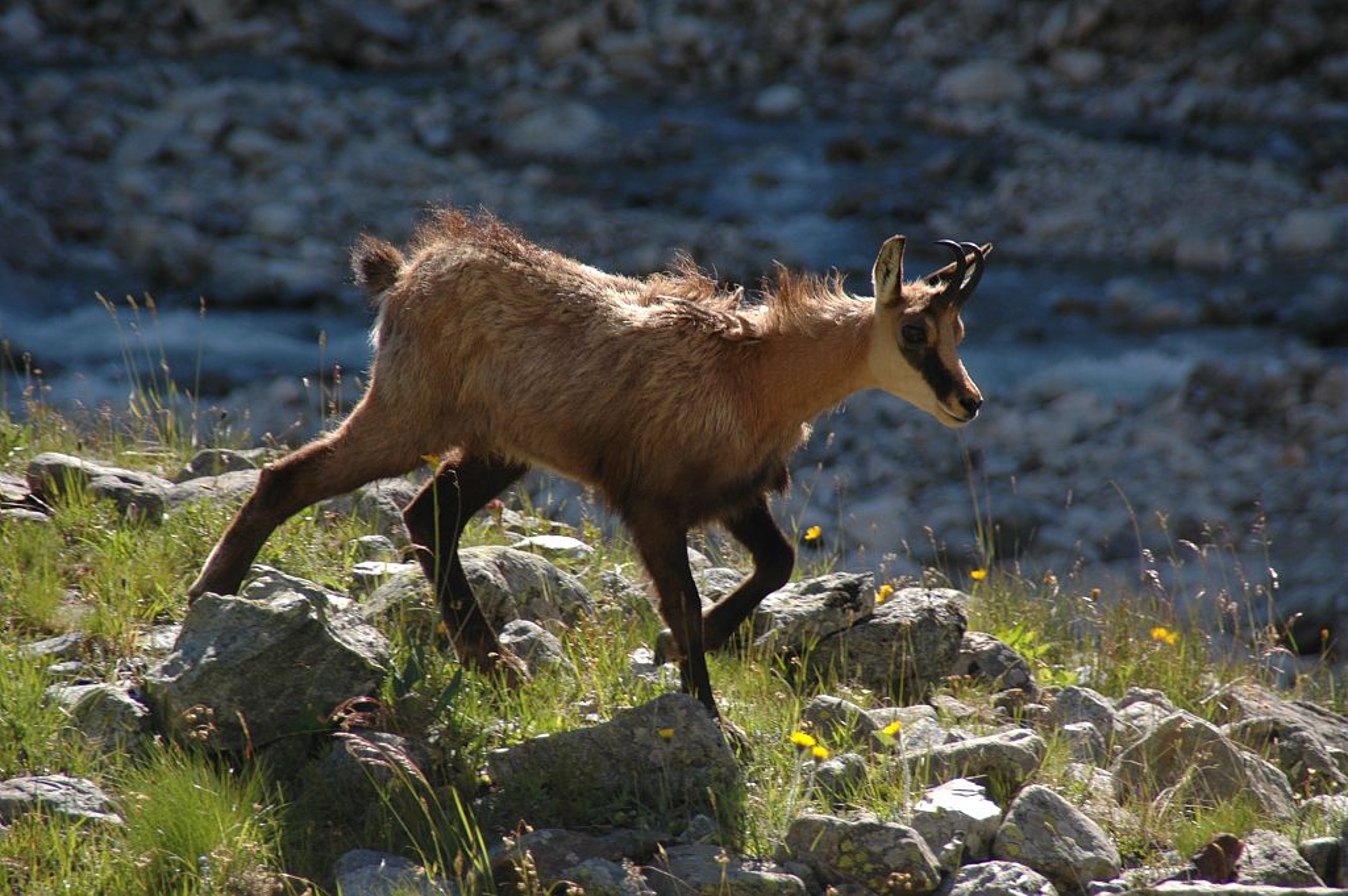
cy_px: 448
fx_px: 11224
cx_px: 674
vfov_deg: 4.6
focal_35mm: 300
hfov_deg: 6.9
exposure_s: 1/320
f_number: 6.3
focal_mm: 200
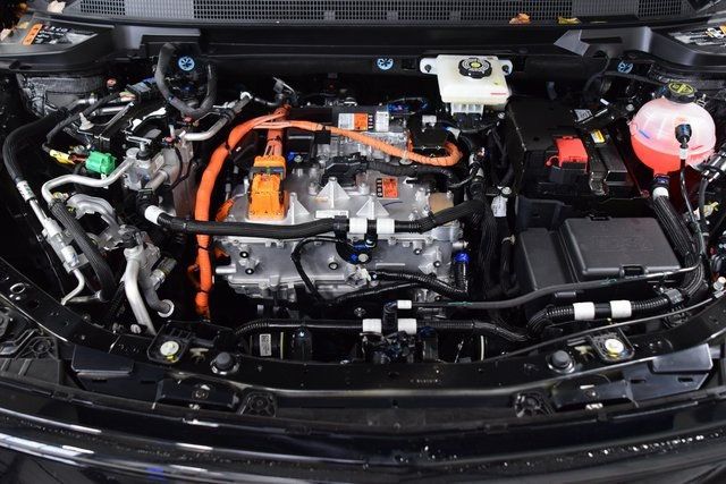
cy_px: 242
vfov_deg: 36.9
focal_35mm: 36
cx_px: 363
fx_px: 726
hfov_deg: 53.1
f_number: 3.2
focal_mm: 24
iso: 1600
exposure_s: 1/60
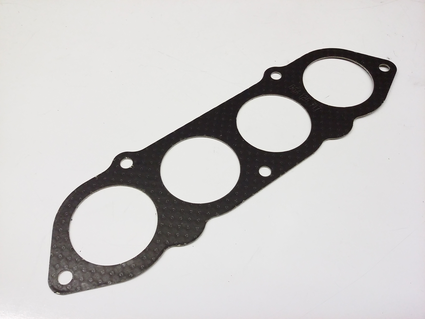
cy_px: 160
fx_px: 393
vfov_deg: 44.2
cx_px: 212
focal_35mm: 32
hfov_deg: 56.8
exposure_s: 1/17
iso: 160
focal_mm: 3.4
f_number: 2.4
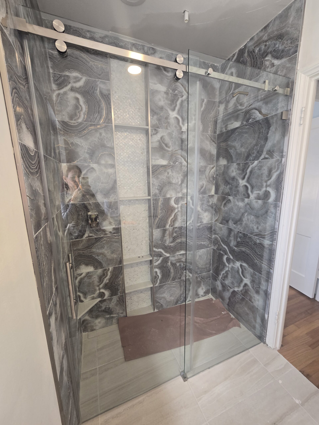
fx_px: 160
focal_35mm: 13
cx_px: 160
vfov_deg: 106.2
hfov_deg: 89.9
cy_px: 212
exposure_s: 1/60
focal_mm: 2.2
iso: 125
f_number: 2.2
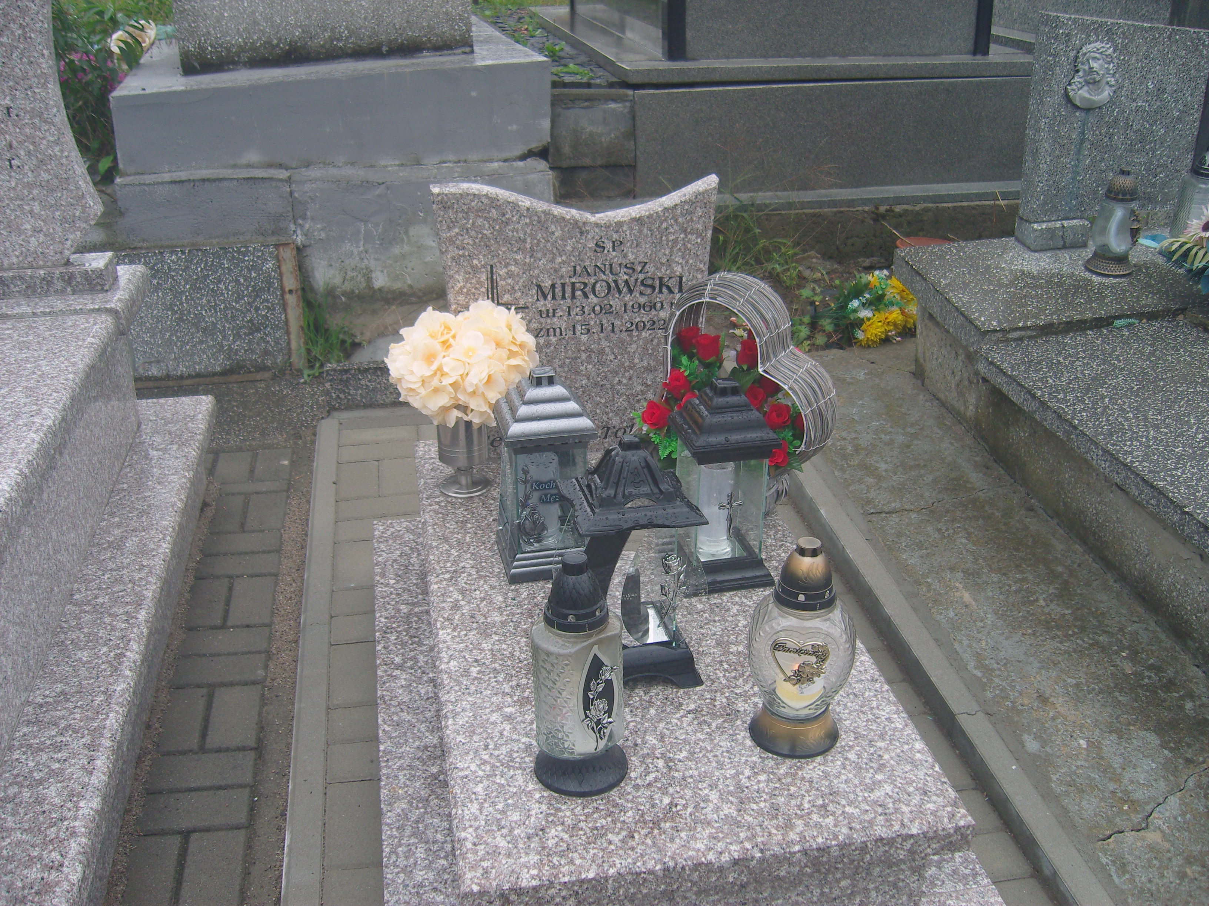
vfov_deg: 41.8
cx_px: 604
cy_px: 453
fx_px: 1187
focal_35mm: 34
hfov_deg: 54.0
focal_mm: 7.3
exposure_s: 1/80
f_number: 2.8
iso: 100
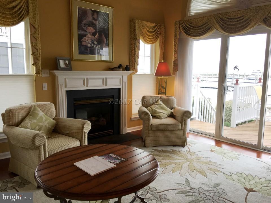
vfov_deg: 48.2
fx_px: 227
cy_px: 102
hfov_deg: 61.7
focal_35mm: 29
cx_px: 136
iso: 40
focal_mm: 4.15
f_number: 2.2
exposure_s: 1/120
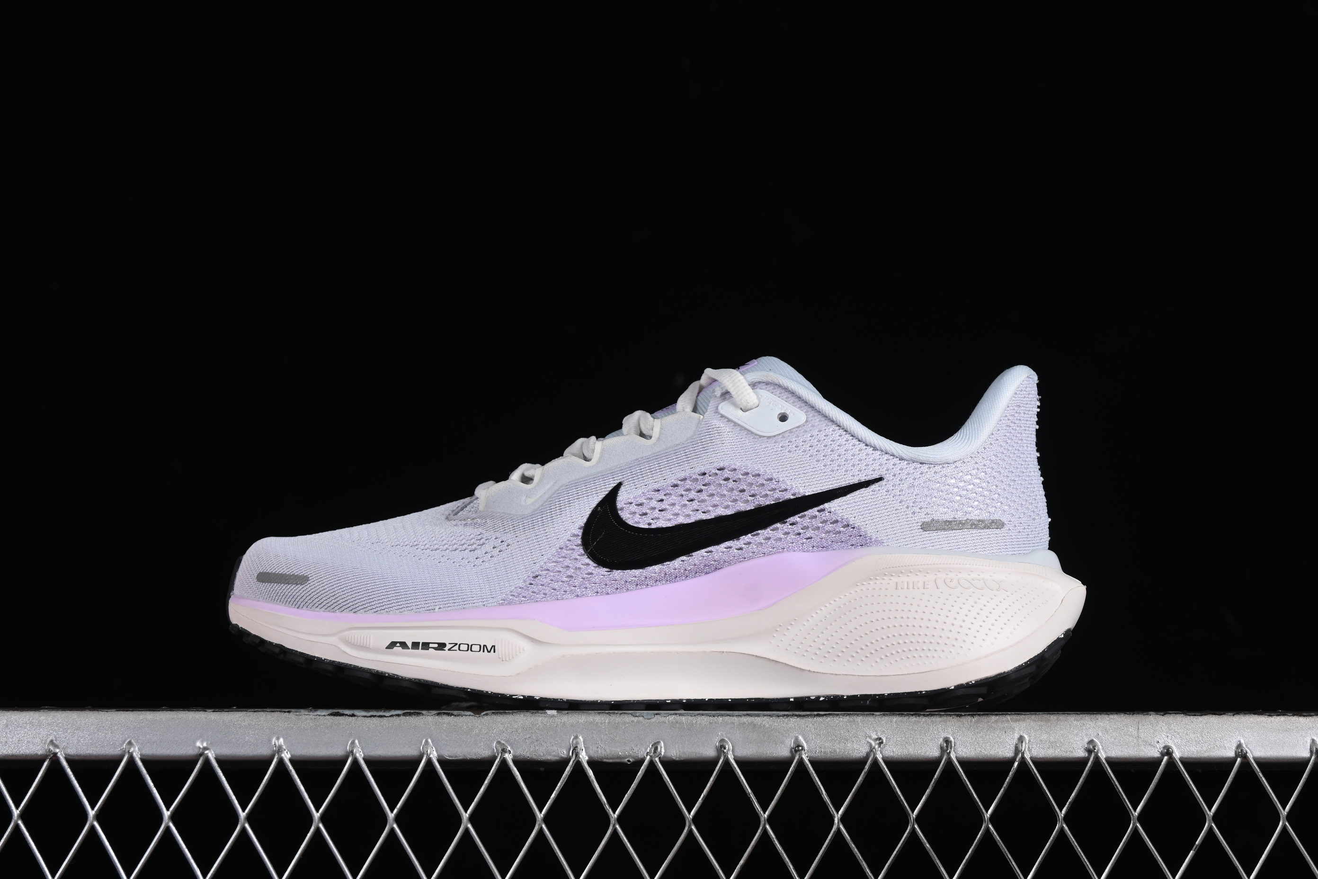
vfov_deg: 18.2
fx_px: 2746
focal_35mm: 75
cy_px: 440
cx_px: 659
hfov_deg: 27.0
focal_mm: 50
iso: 160
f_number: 8
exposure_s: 1/80
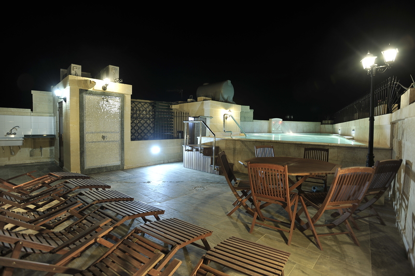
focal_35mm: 17
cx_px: 208
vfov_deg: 70.3
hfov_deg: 93.3
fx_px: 196
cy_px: 138
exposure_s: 1.6
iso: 100
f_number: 4
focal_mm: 17
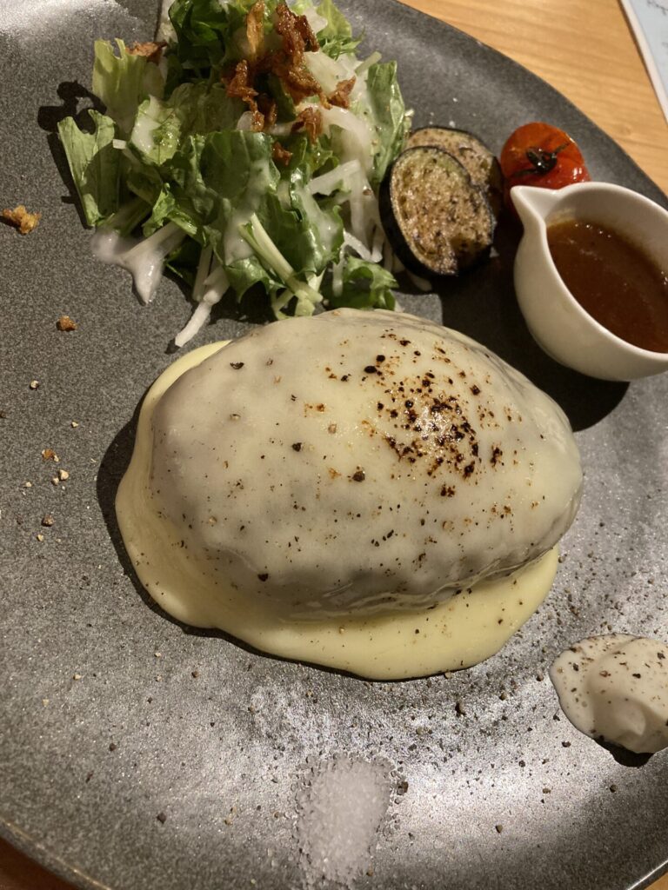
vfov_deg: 63.4
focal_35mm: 28
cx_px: 334
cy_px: 445
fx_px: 720
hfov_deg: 49.7
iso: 320
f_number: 1.8
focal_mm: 3.99
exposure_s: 1/50
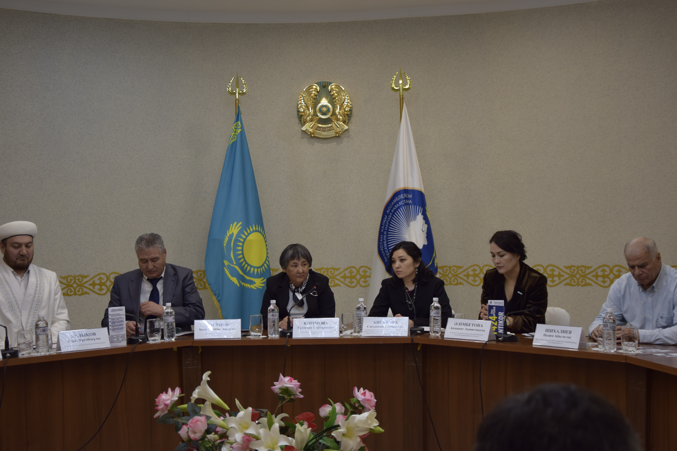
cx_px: 338
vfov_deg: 23.8
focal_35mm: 57
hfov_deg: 35.1
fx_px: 1072
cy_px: 226
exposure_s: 1/50
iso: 400
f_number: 4.5
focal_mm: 38
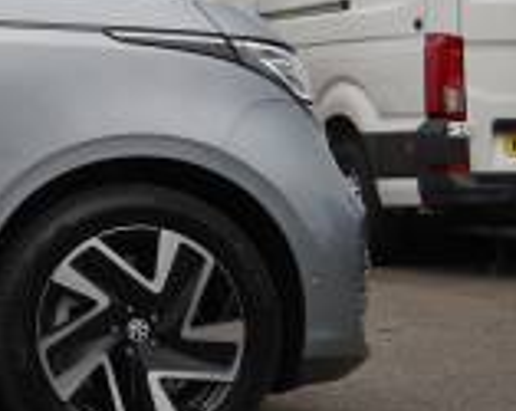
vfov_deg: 11.1
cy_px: 23
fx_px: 2104
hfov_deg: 12.5
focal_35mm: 138
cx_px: -477
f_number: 5.6
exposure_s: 1/100
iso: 100
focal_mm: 24
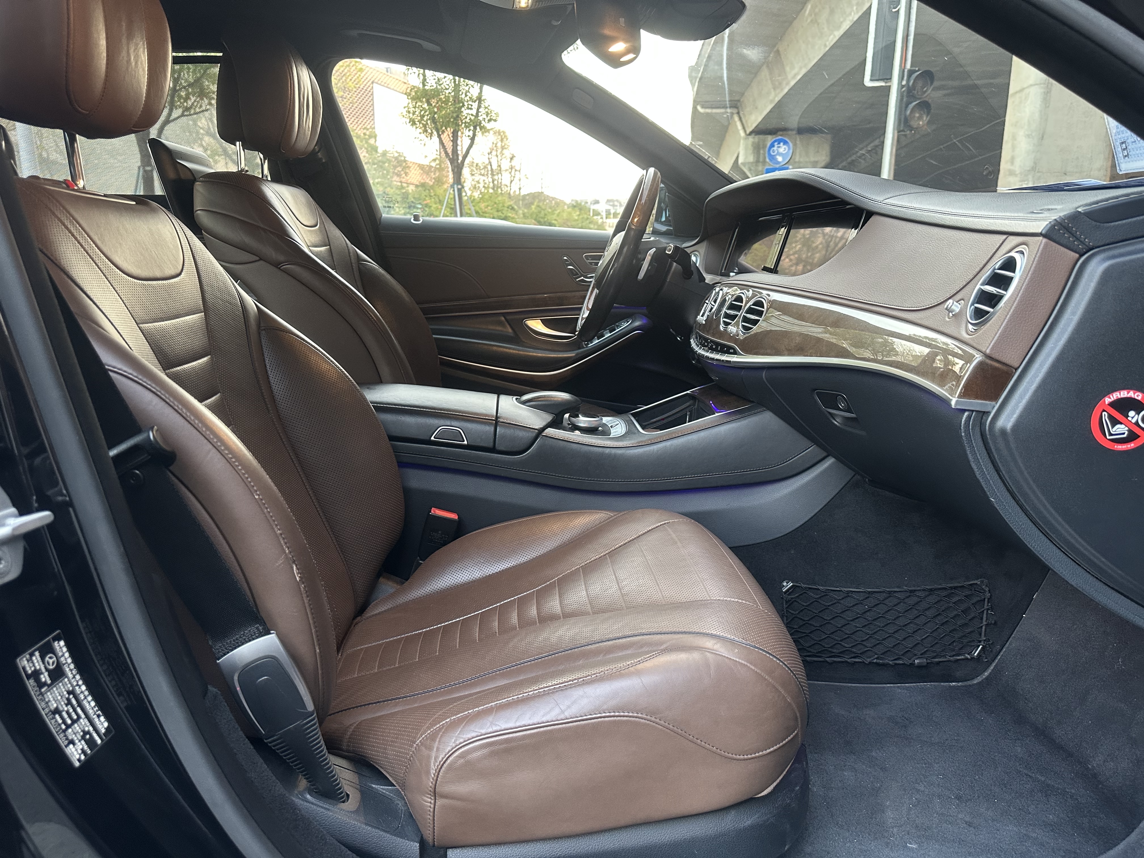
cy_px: 429
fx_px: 793
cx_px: 572
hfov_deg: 71.6
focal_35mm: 24
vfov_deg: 56.8
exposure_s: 1/60
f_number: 1.78
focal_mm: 6.86
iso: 320
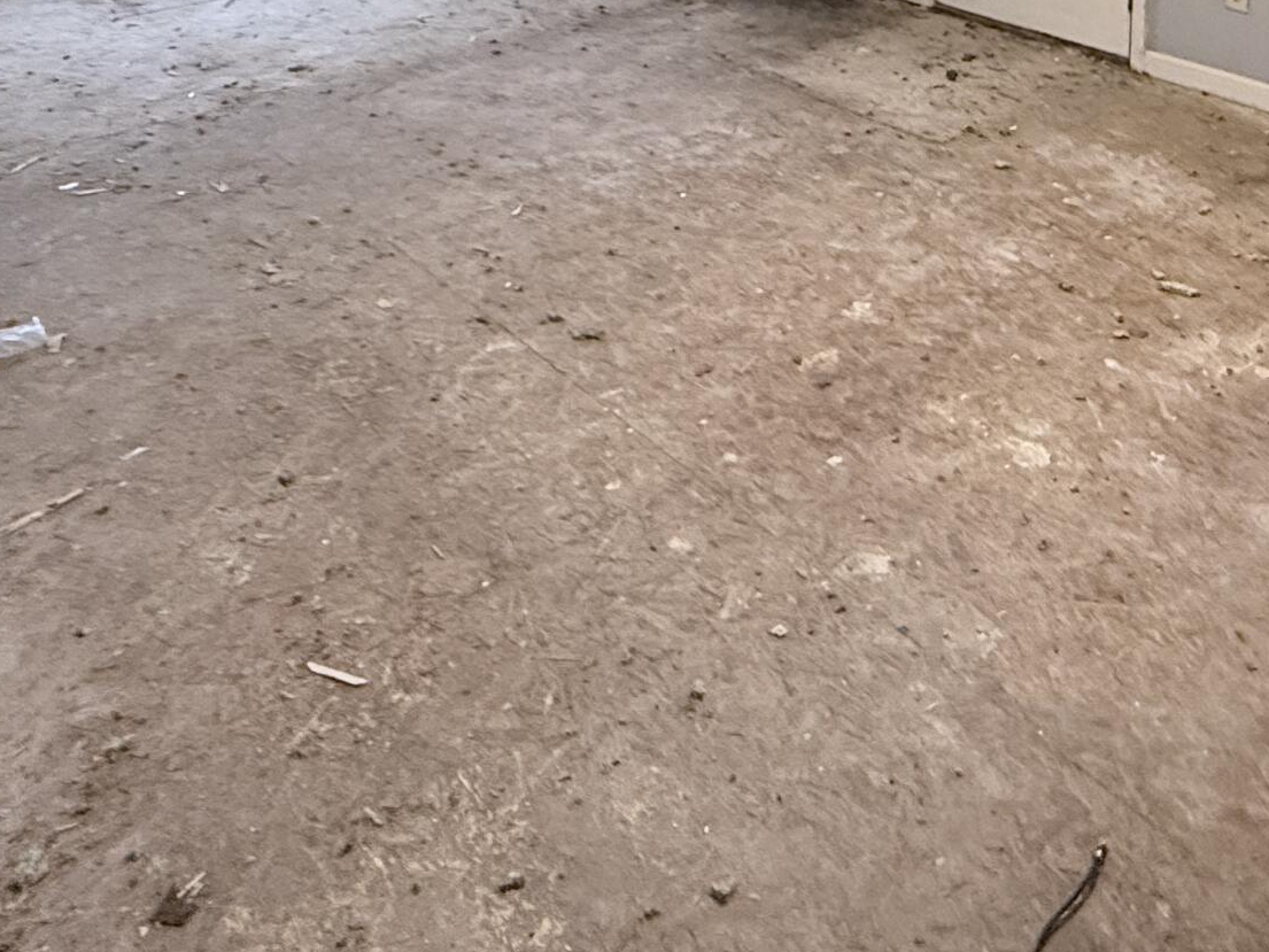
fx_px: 1393
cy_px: -164
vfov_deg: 32.0
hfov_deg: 47.5
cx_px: 920
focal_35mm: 38
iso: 500
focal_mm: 2.22
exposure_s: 1/120
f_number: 2.2
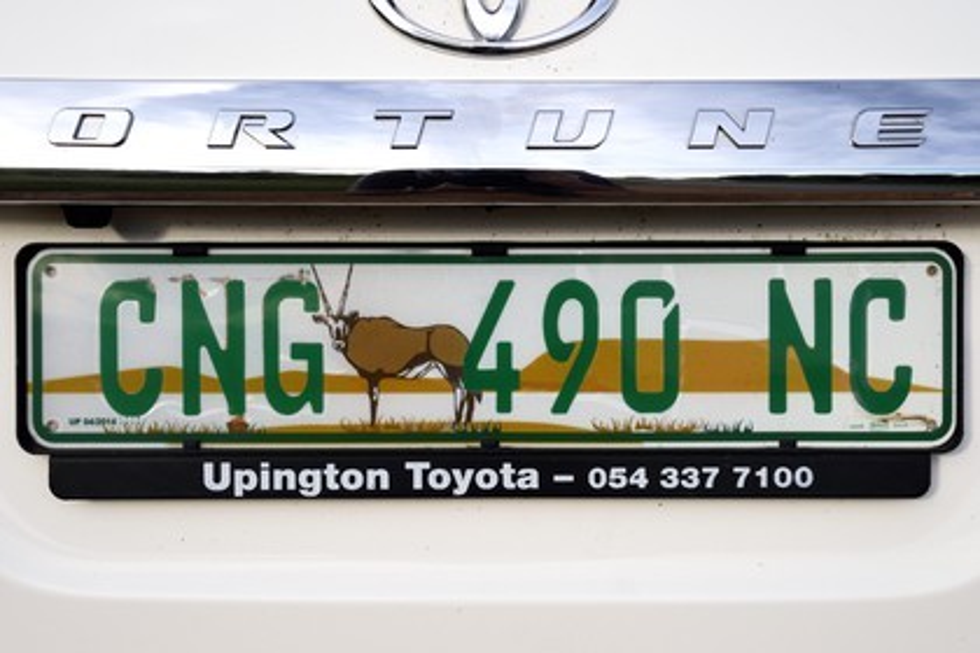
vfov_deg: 28.1
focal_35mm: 48
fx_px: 1307
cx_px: 490
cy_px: 326
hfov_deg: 41.1
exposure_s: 1/250
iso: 200
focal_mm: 48
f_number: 9
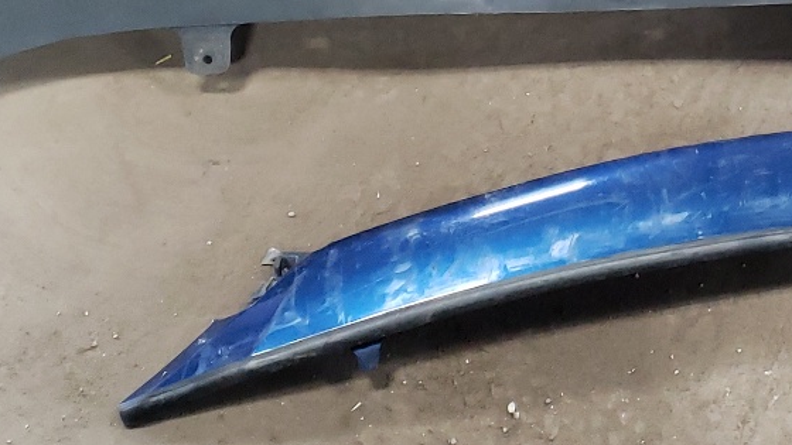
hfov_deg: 25.7
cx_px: 652
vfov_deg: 14.4
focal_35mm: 81
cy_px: -105
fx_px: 1701
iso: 261
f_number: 1.5
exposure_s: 1/40
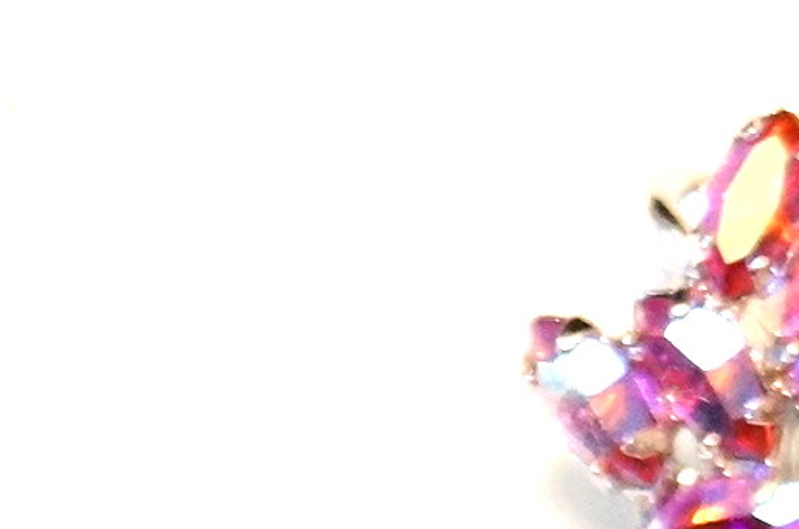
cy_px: 876
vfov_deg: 3.5
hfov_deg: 5.2
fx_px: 8690
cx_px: 1475
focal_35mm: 392
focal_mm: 55
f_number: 5.6
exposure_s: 1/30
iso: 3200
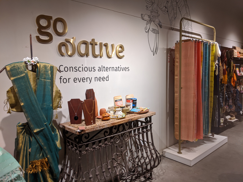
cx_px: 122
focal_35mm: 27
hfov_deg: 65.3
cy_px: 91
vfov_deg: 51.4
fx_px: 190
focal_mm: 4.44
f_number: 1.8
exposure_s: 1/49.9
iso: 71
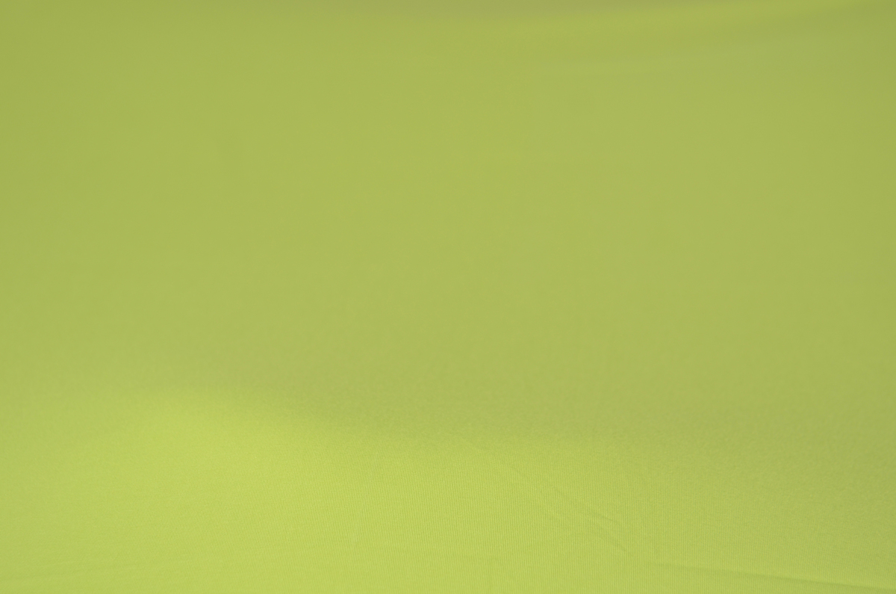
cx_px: 448
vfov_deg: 19.6
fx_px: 1714
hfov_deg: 29.3
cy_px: 297
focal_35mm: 69
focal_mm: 46
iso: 200
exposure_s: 1/100
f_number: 4
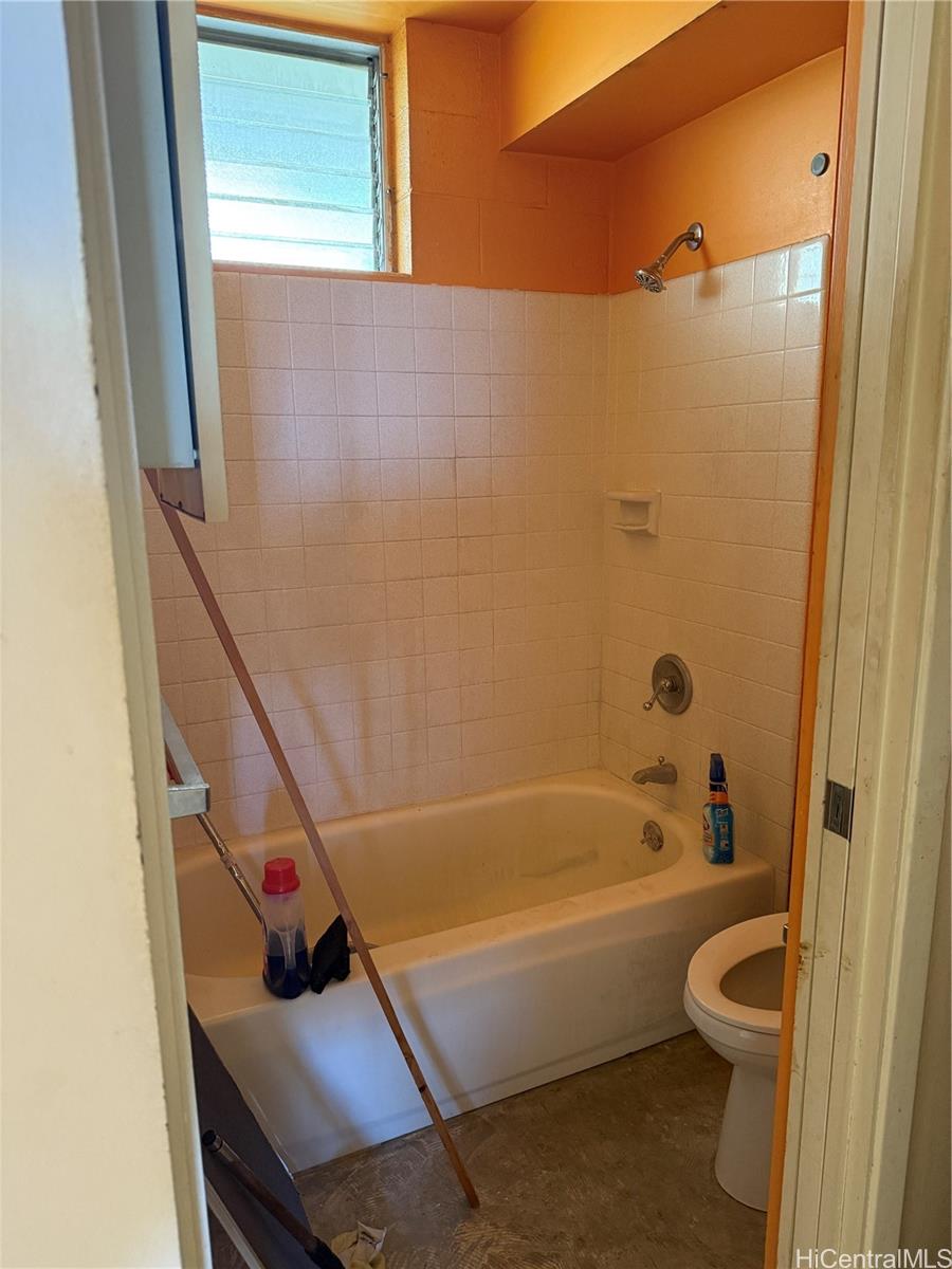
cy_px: 634
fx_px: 880
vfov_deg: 71.6
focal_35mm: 24
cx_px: 476
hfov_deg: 56.8
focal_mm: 6.76
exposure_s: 1/60
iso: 400
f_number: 1.78
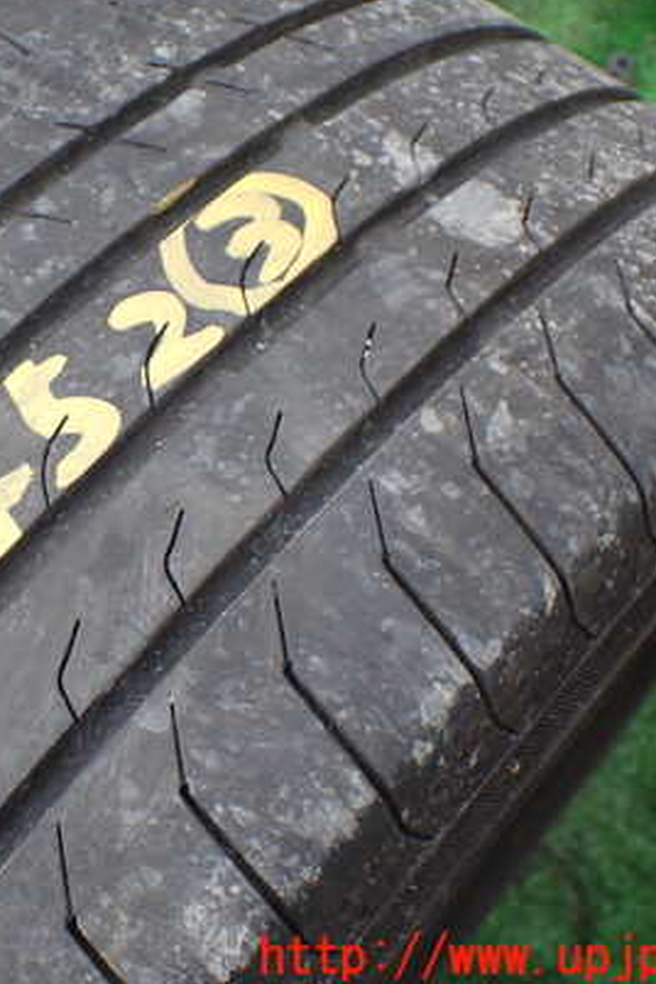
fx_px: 1995
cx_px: 78
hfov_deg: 18.4
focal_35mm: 73
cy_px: 438
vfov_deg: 27.7
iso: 100
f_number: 3.1
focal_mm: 8.4
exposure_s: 1/200
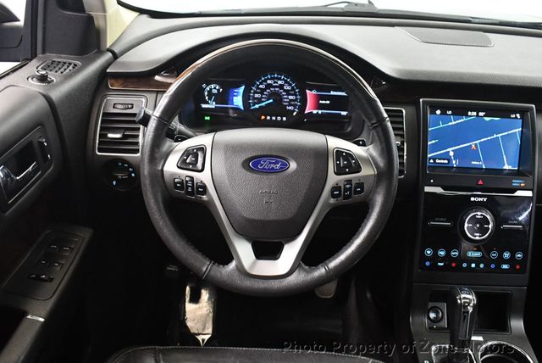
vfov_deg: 36.9
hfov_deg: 53.1
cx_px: 271
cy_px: 182
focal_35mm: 36
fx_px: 542
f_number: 3.5
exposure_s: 1/60
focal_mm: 18
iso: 3600
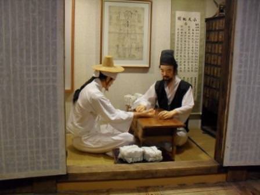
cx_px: 130
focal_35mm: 35
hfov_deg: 52.6
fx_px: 263
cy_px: 98
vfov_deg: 40.7
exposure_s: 1/15
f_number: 3.2
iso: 240
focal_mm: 6.3
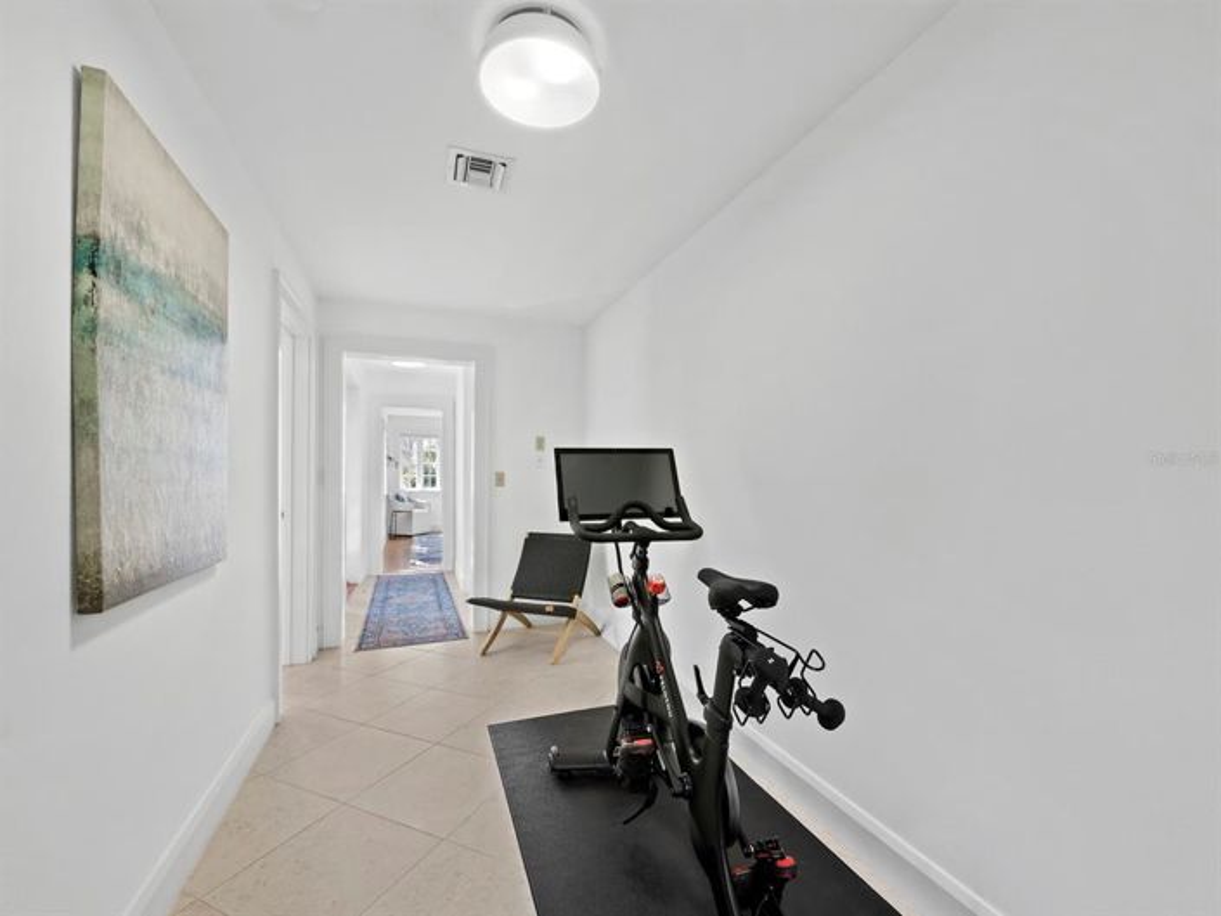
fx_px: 494
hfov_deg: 102.1
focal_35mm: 14
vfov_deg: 85.7
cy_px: 458
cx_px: 610
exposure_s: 1/1.67
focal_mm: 7
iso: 320
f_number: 11
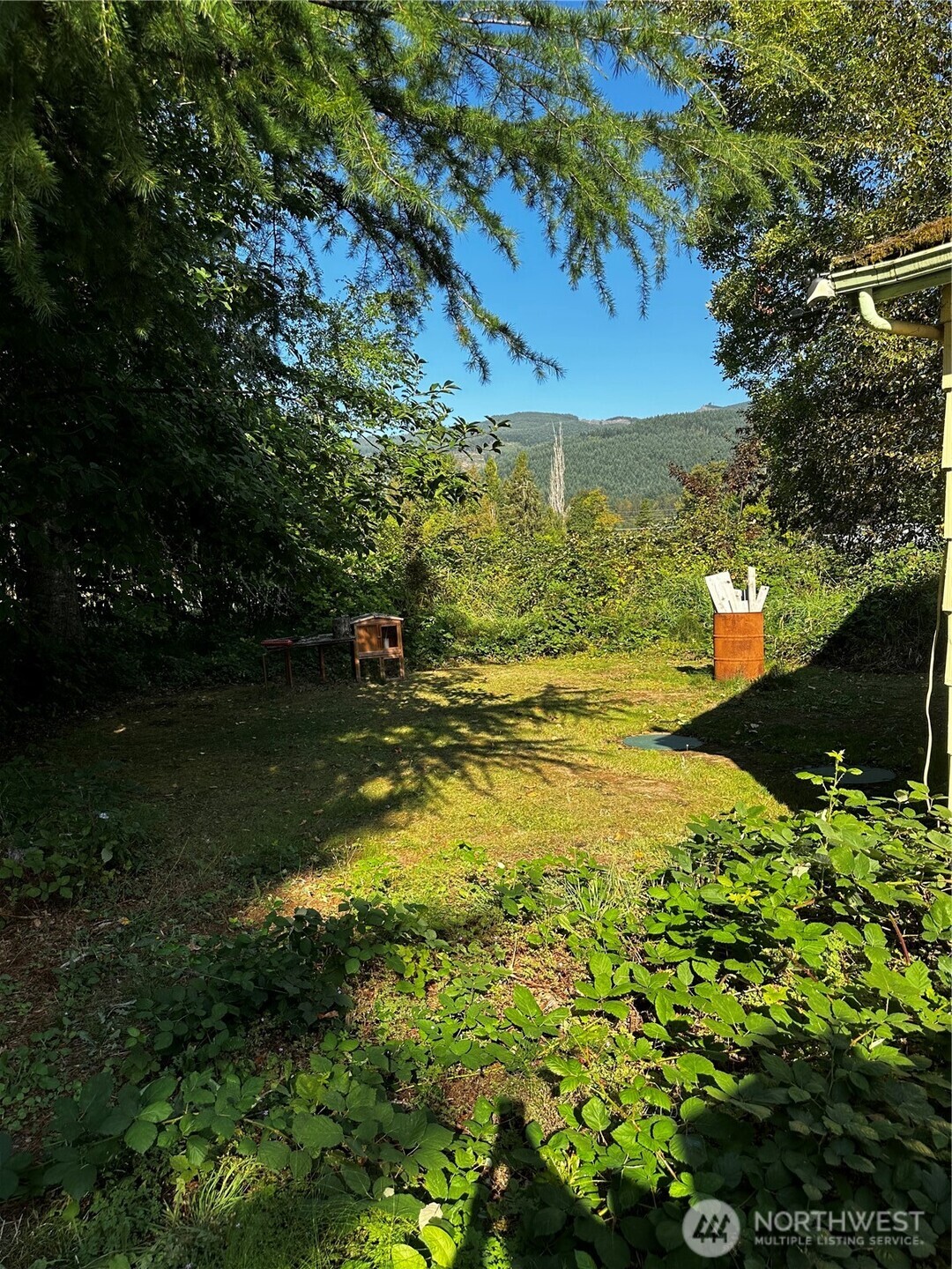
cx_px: 476
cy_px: 634
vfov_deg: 71.6
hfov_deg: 56.8
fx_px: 880
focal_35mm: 24
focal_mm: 6.86
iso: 80
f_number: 1.78
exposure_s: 1/1692
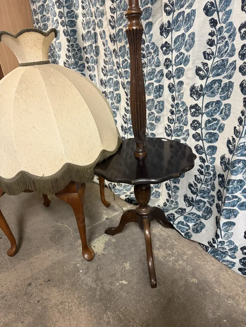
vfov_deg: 71.6
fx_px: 227
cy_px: 164
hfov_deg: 56.8
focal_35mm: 24
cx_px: 123
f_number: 1.78
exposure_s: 1/50
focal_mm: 6.76
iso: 250
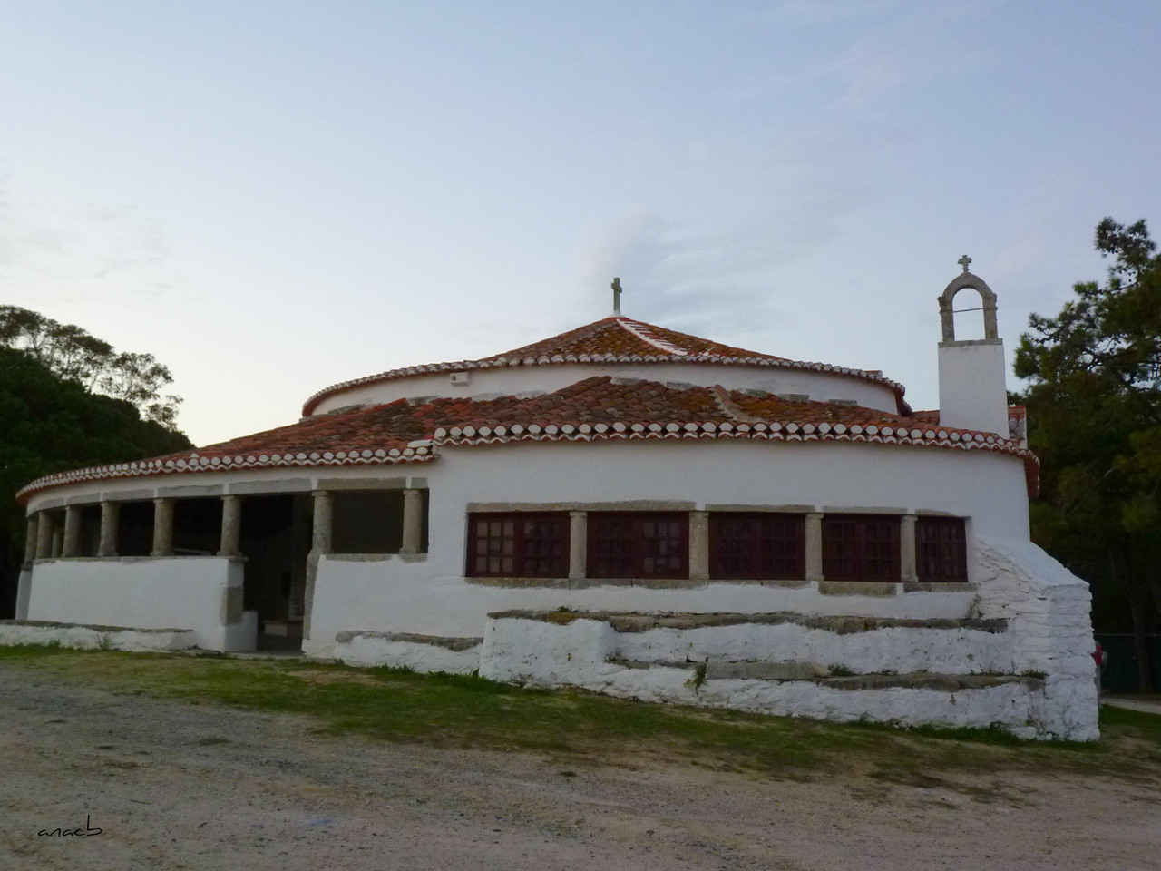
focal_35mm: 31
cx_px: 580
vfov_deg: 45.4
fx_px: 1040
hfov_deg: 58.4
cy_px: 436
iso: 250
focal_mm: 5.5
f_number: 3
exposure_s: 1/30
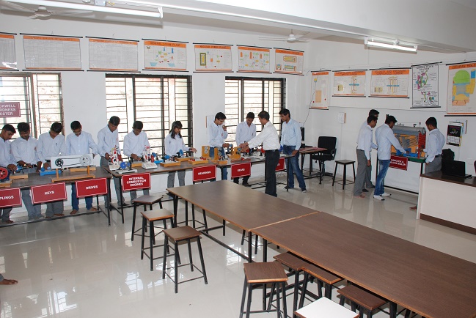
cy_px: 159
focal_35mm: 27
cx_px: 238
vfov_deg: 48.0
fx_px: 357
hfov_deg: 67.3
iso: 400
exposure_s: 1/80
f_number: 5.6
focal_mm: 18
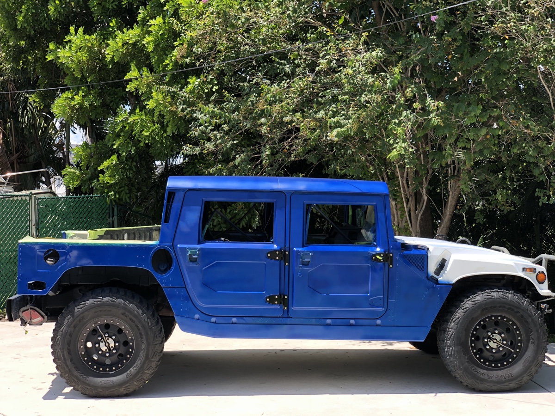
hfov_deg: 36.8
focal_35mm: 52
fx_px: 834
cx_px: 278
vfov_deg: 28.0
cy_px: 208
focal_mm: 6
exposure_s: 1/173
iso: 16
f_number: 2.4
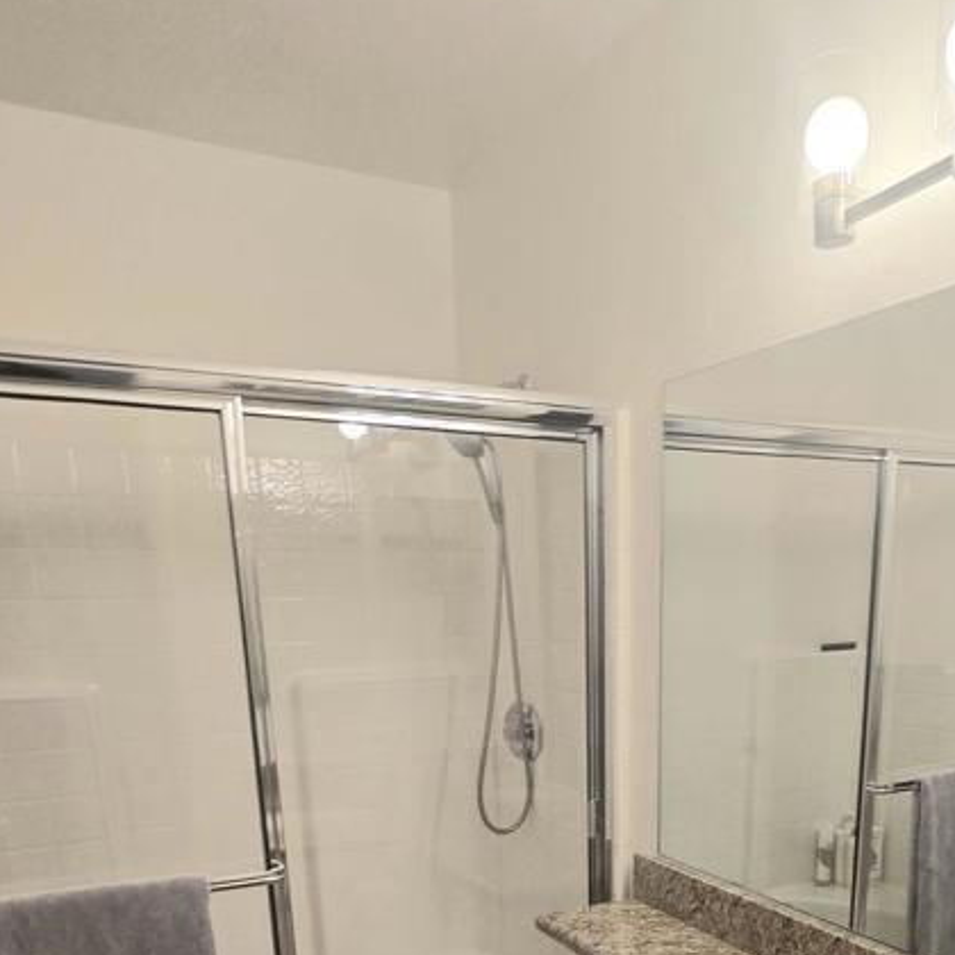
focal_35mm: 28
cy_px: 894
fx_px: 874
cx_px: 575
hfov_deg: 56.8
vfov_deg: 49.7
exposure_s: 1/60.2
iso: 64
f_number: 2.2
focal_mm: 2.2
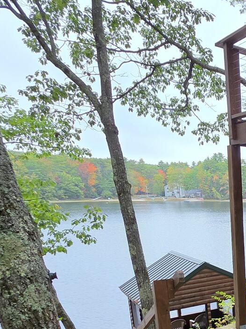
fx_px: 351
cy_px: 280
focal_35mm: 37
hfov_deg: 29.2
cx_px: 339
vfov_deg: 46.4
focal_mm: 2.2
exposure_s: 1/101
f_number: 1.9
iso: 100
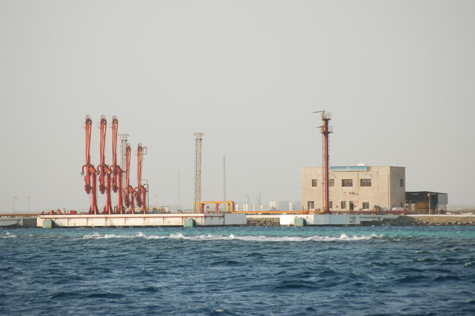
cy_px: 158
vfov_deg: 6.1
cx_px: 238
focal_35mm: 225
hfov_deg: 9.2
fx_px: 2966
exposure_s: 1/500
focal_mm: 150
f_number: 5.6
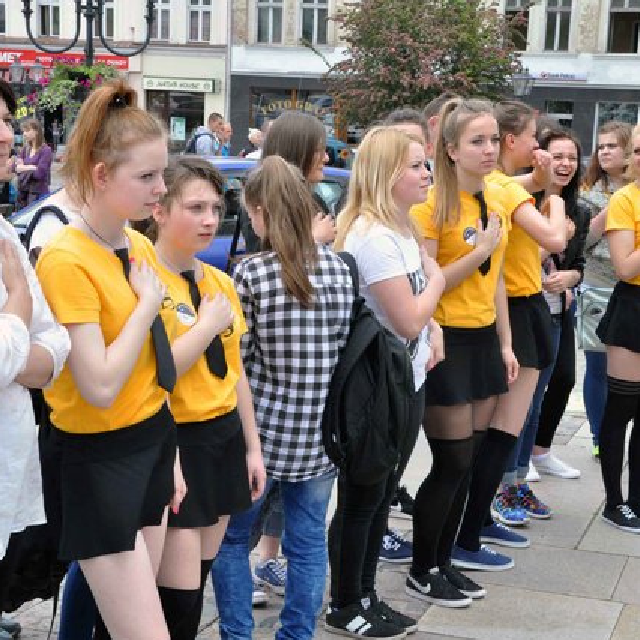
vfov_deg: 24.7
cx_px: 305
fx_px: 1464
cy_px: 323
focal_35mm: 70
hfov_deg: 24.7
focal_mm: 36
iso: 800
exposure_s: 1/160
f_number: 16
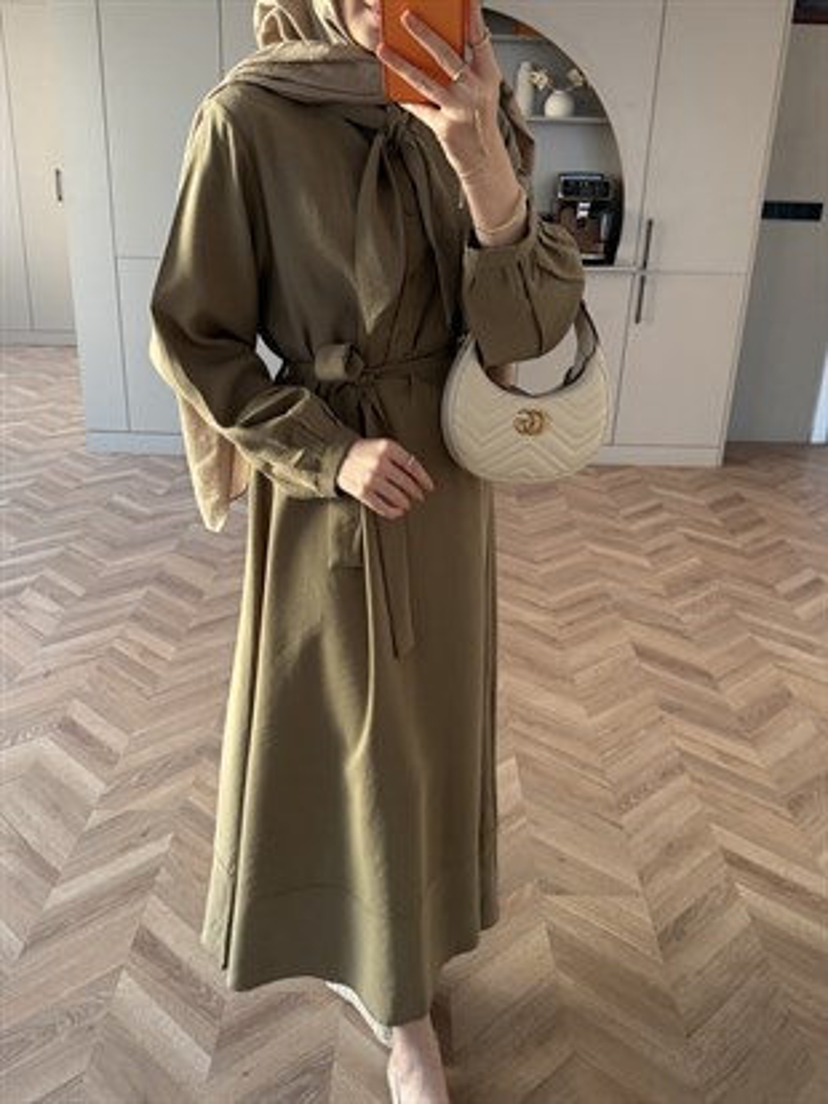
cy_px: 552
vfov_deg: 71.6
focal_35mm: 24
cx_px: 414
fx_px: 765
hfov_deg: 56.8
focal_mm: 6.76
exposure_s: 1/67
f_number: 1.78
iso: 200
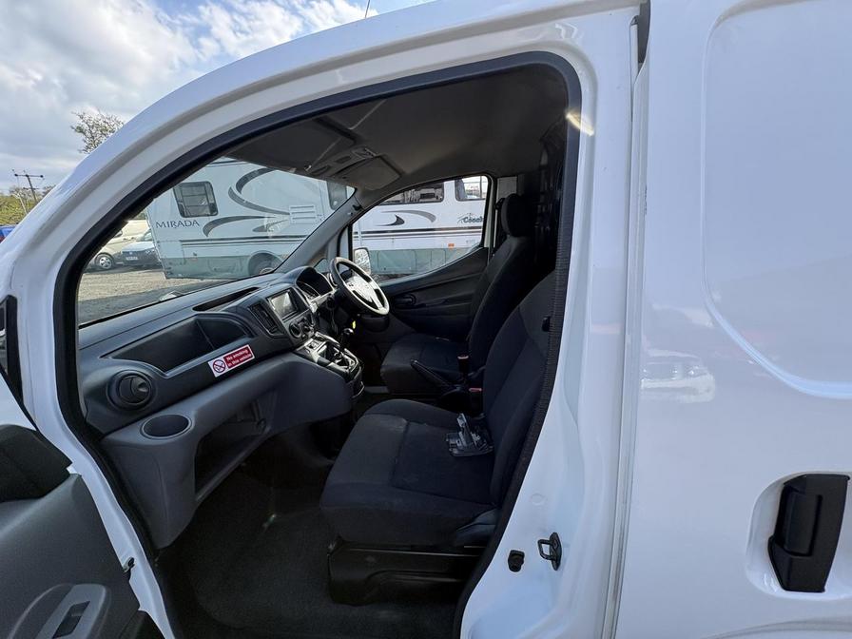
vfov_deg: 85.7
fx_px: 345
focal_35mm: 14
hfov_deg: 102.1
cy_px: 320
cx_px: 426
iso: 64
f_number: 2.2
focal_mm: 2.22
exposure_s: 1/414
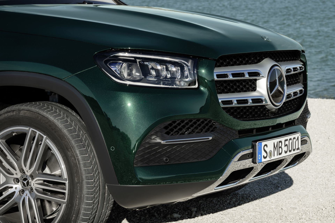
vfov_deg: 12.5
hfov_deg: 18.6
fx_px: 1024
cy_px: 112
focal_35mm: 110
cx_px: 168
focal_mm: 110
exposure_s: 1/160
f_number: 11
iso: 100
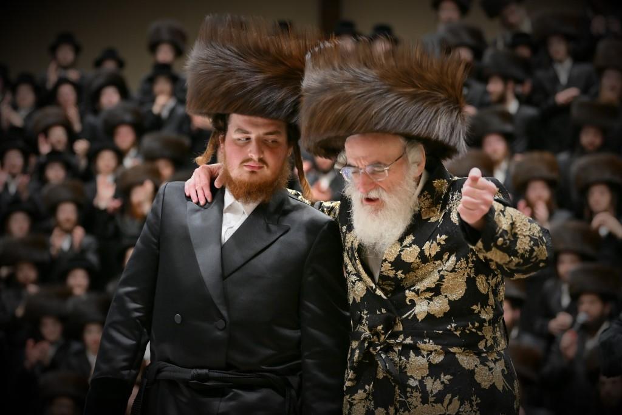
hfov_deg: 23.9
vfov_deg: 16.1
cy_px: 208
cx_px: 311
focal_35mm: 85
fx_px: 1469
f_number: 2.8
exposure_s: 1/250
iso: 400
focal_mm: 85
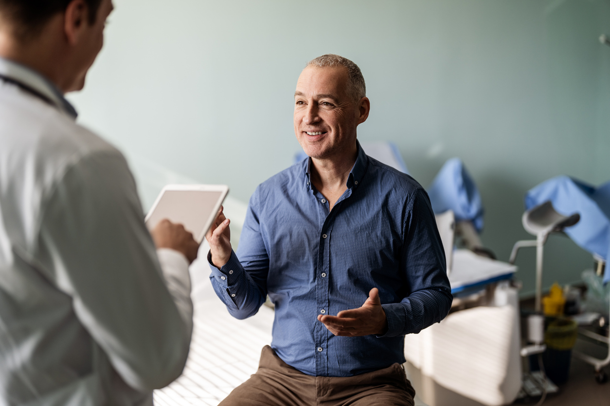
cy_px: 203
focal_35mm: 50
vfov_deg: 27.0
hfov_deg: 39.6
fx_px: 847
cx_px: 305
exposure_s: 1/640
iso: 100
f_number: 1.2
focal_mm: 50
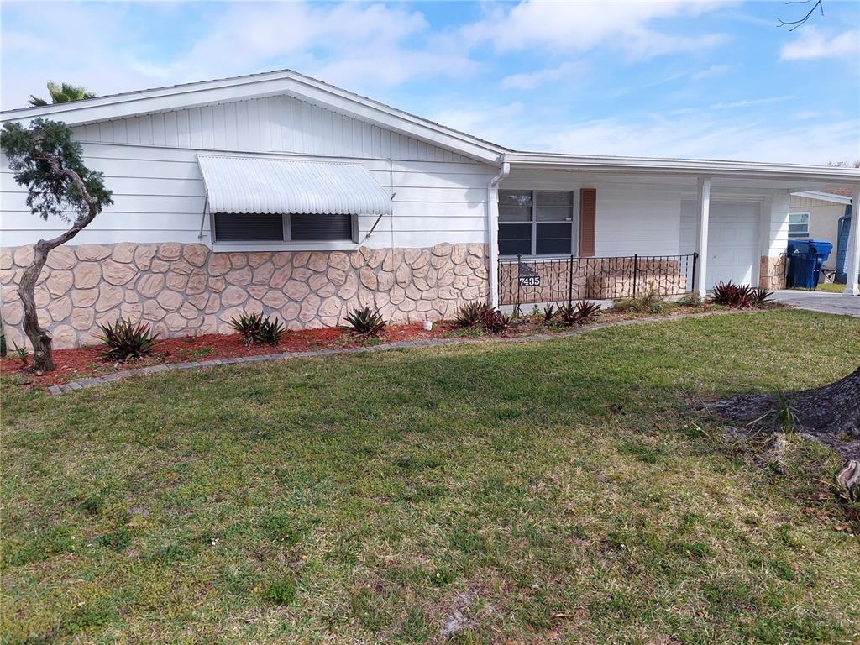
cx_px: 430
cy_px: 322
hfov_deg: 71.6
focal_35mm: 24
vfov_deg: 56.8
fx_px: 596
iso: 40
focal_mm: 5.23
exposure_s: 1/1153
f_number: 1.8
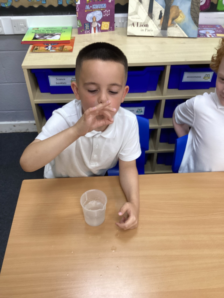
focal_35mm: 31
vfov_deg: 58.4
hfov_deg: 45.4
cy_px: 149
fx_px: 267
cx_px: 112
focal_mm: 3.3
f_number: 2.4
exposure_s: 1/50
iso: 125
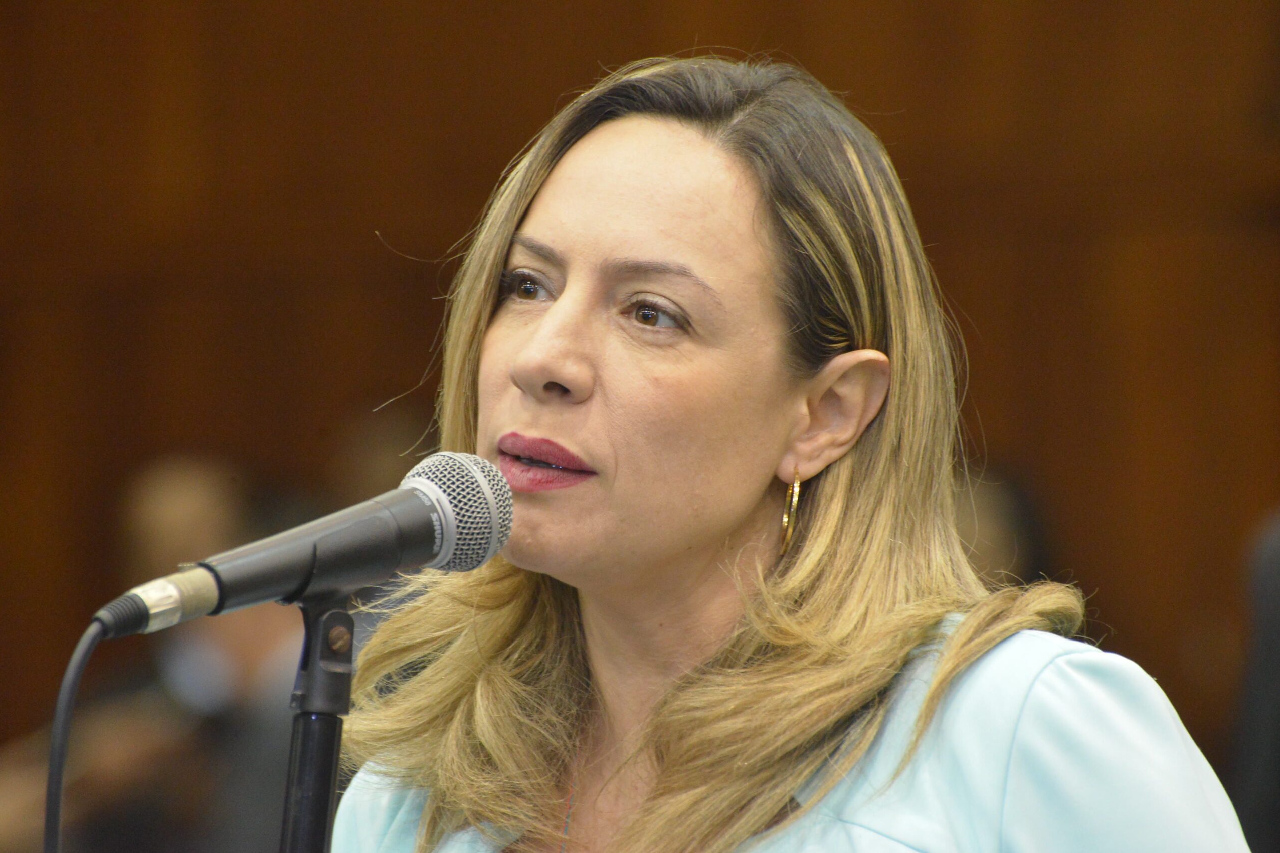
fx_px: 10701
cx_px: 640
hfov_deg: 6.8
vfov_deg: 4.6
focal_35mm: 301
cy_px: 425
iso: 6400
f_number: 8
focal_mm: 300
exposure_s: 1/100
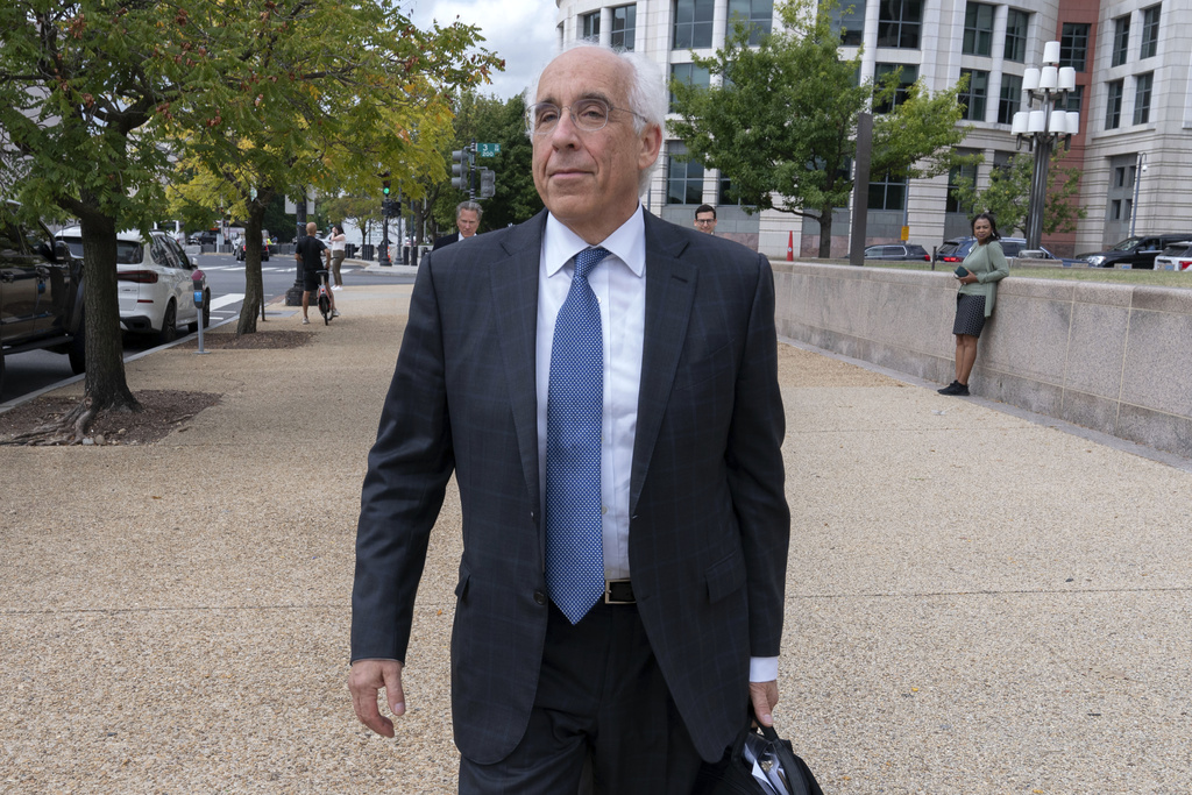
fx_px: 960
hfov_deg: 63.7
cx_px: 596
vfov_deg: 45.0
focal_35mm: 29
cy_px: 398
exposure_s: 1/640
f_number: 9
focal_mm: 29
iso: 800
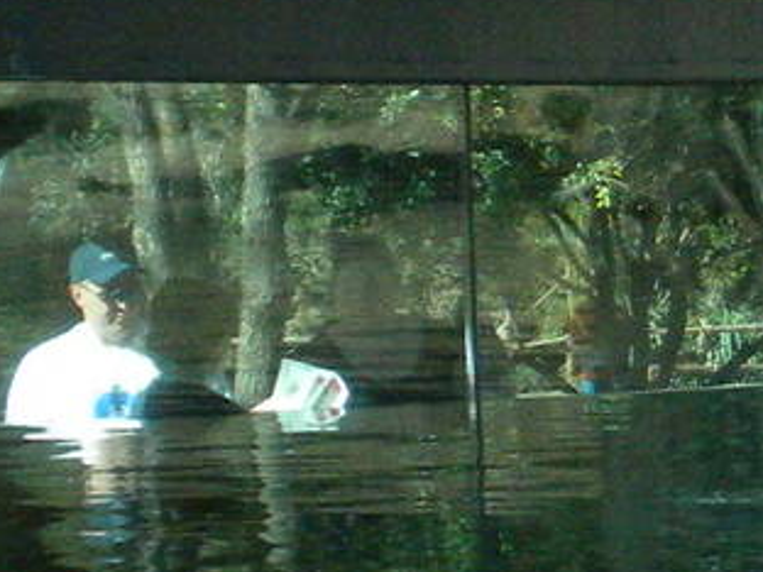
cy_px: 530
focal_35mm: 190
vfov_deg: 7.8
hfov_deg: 9.8
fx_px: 4188
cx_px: 1436
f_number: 3.5
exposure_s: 1/585
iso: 356
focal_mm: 6.6
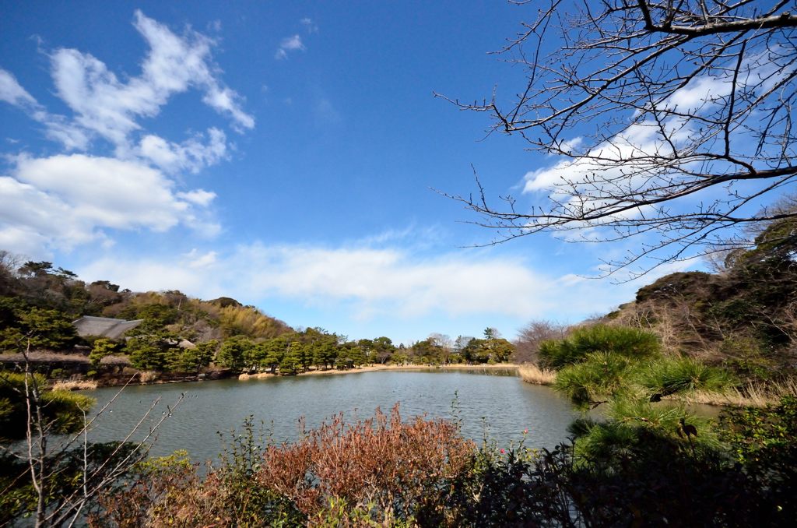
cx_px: 398
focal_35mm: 12
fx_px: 265
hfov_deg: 112.7
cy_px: 264
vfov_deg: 89.7
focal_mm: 8
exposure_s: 1/6400
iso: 1600
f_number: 8
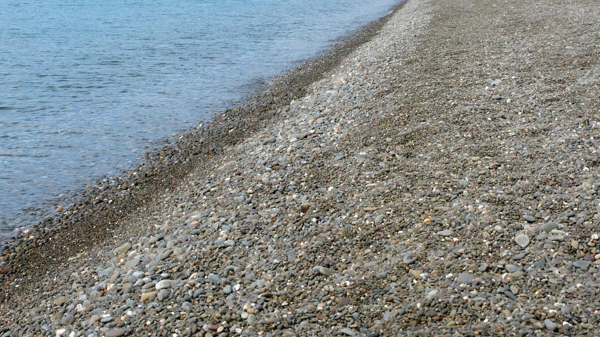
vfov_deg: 13.6
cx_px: 245
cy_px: 105
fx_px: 1411
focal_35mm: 89
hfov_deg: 24.0
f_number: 14
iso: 100
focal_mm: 45
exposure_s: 1/80
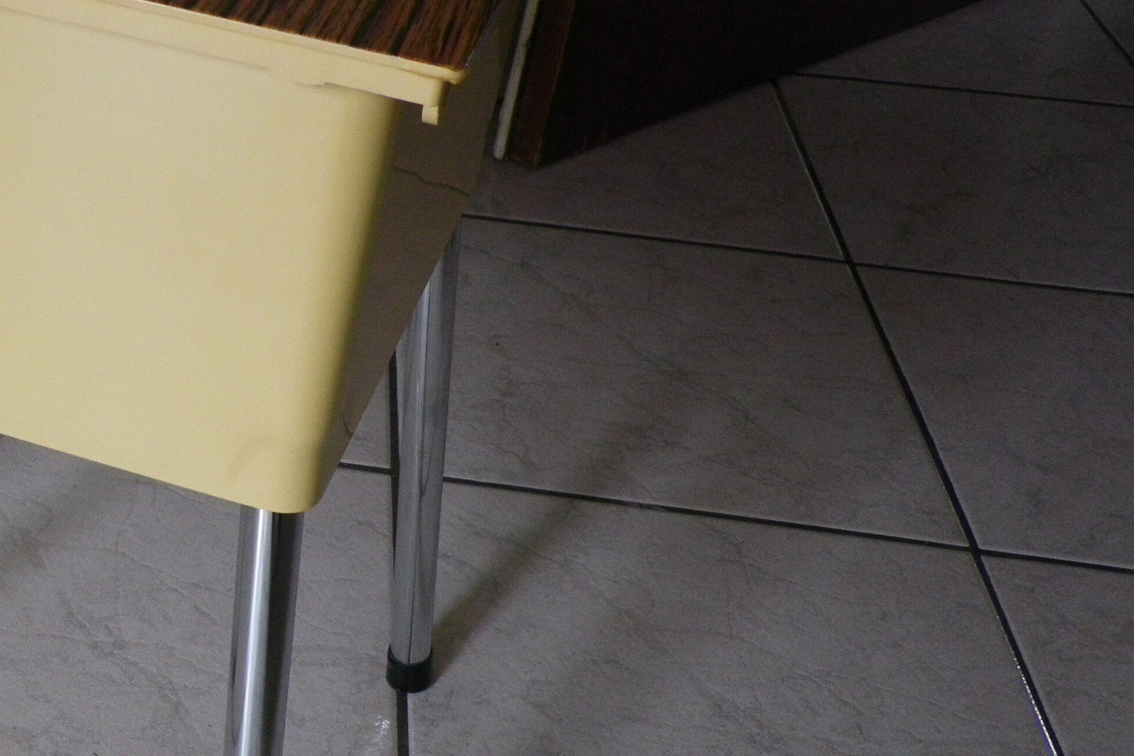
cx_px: 36
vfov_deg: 22.6
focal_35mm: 60
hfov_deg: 31.2
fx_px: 1890
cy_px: 464
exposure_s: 1/60
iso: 125
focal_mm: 4.9
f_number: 2.6
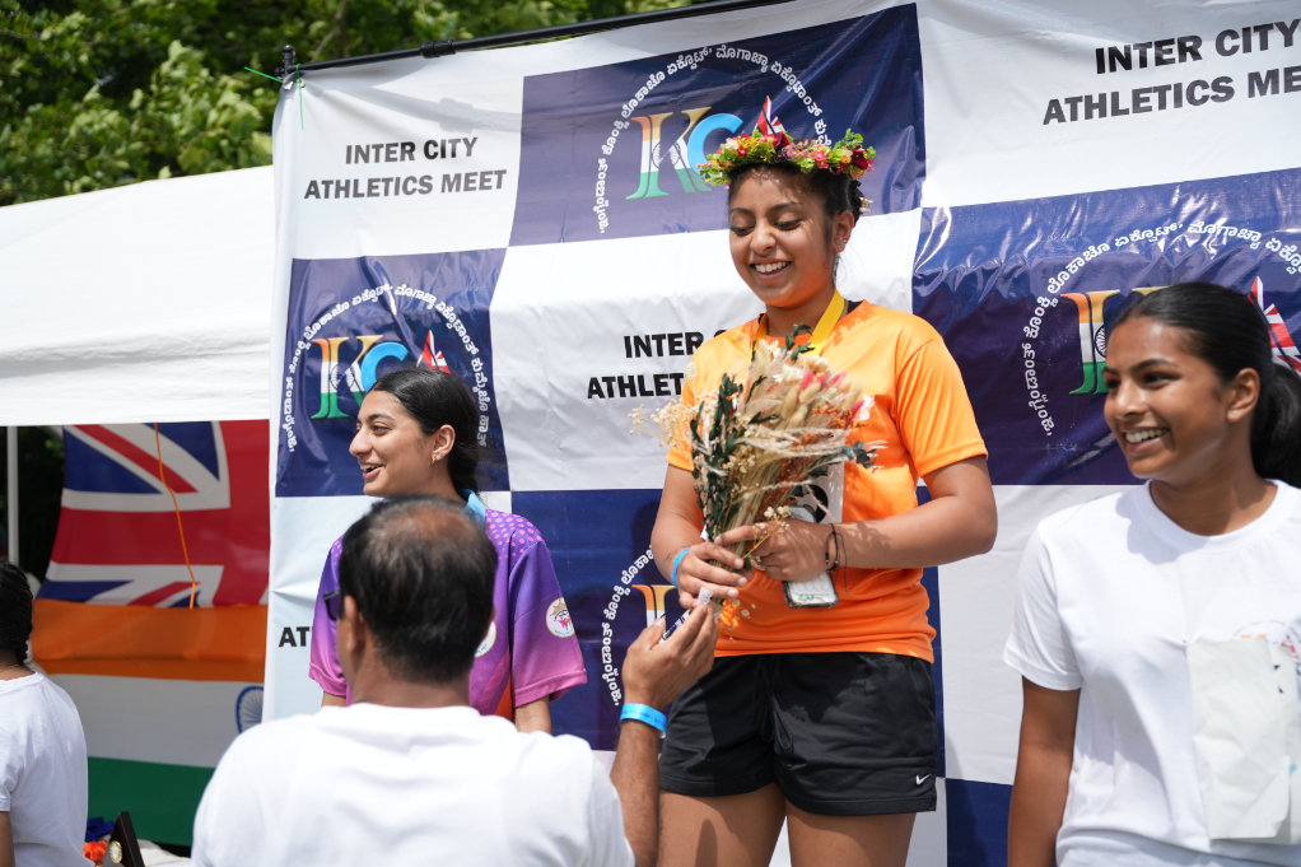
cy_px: 434
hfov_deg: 48.4
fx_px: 1449
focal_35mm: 40
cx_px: 650
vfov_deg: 33.3
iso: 250
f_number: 2.8
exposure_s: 1/4000
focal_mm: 40.1
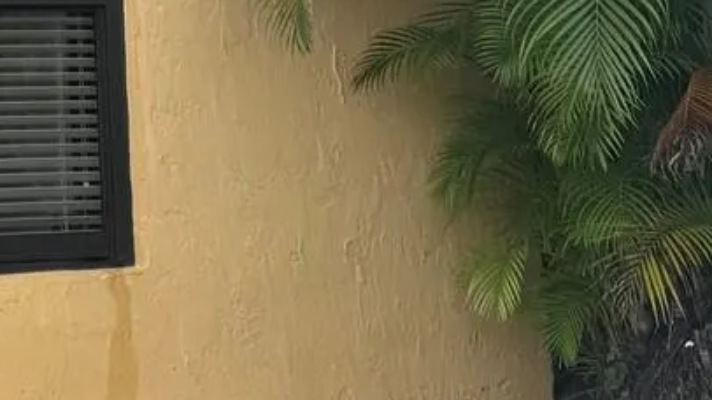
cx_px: -105
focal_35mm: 103
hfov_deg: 19.7
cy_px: -353
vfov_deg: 10.9
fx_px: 1944
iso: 80
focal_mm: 6.76
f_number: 1.78
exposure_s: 1/1261
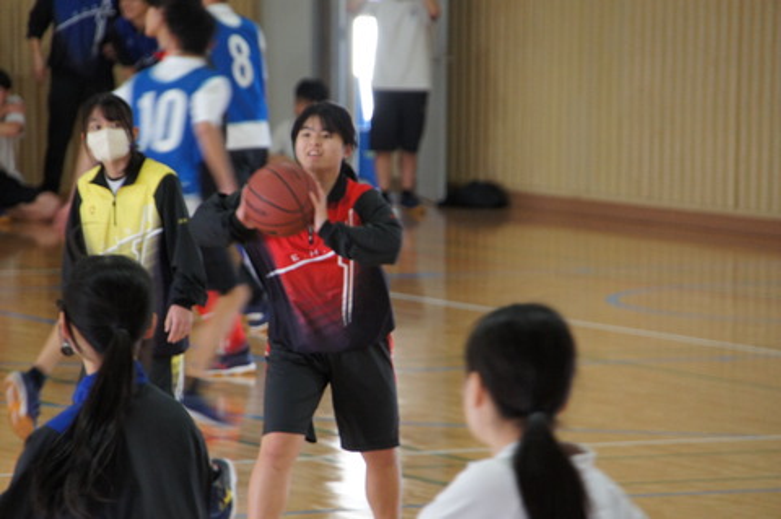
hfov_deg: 7.4
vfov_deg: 4.9
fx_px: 6014
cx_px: 390
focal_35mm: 278
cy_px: 260
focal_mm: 185
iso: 1600
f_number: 6.3
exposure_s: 1/100
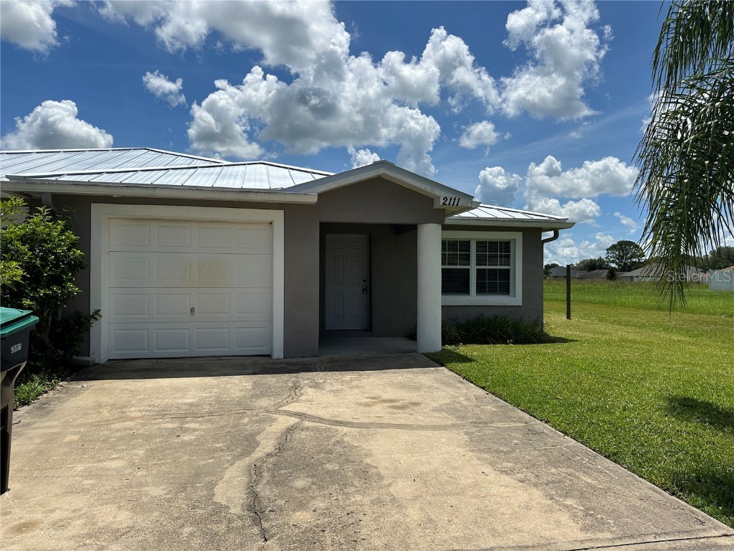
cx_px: 367
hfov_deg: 71.6
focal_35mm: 24
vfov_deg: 56.8
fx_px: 509
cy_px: 276
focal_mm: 6.86
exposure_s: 1/8929
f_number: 1.78
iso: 80
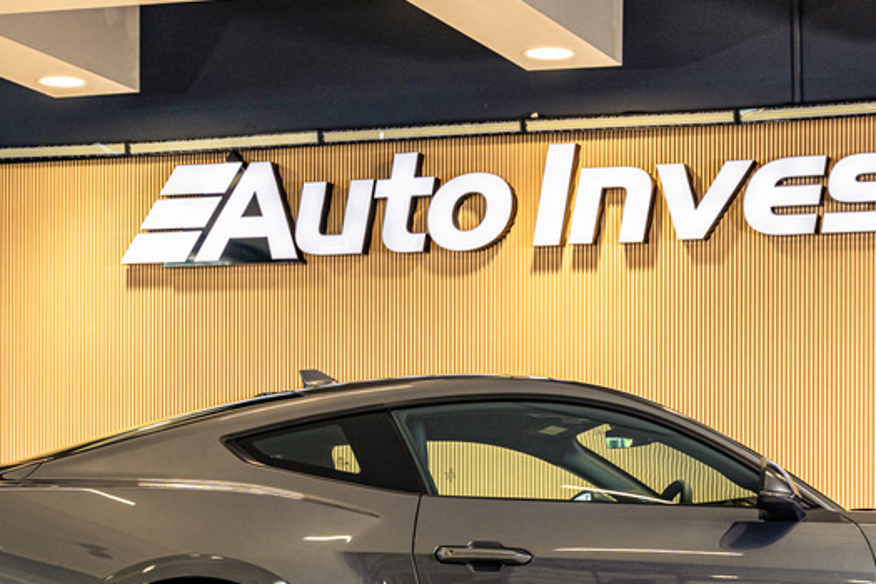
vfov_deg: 11.9
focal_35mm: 115
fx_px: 2798
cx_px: 583
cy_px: 486
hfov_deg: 17.7
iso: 400
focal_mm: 59
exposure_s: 1/100
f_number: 4
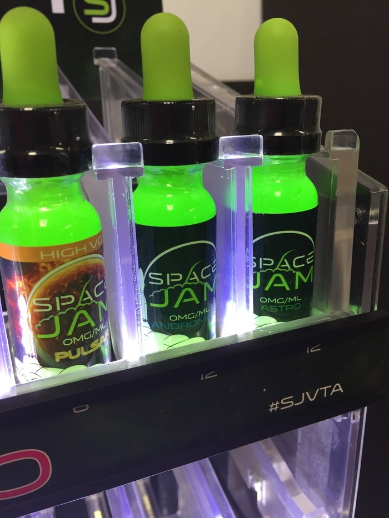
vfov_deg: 61.7
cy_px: 259
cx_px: 194
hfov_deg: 48.2
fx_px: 434
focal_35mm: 29
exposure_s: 1/40
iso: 32
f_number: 2.2
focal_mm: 4.15
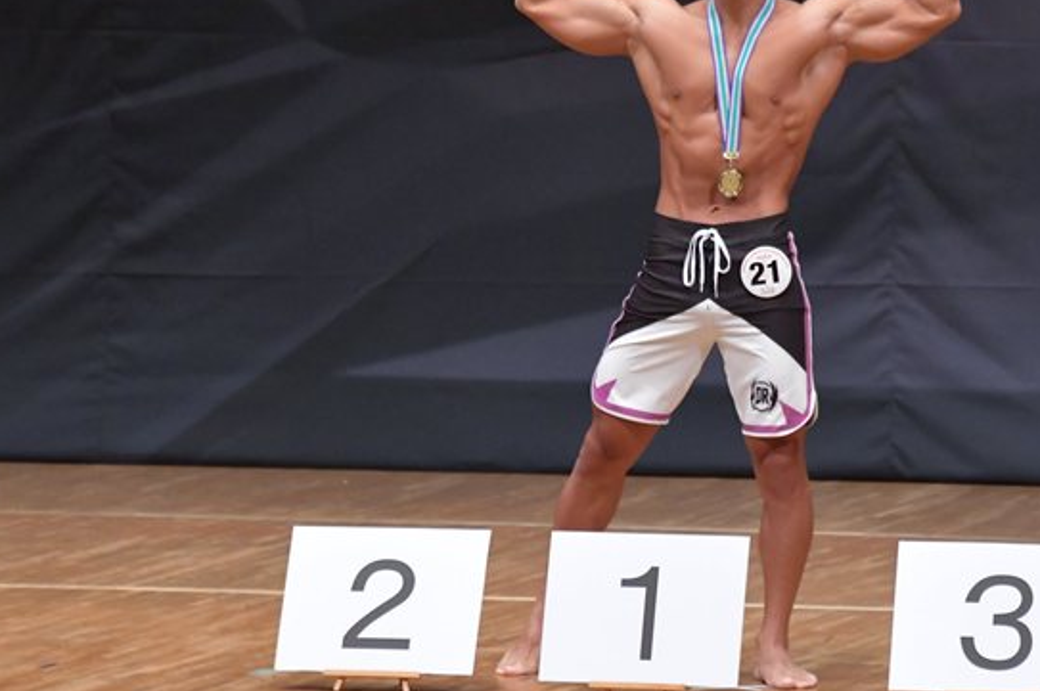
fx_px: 11747
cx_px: 537
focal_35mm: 407
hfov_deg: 5.1
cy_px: 255
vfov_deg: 3.4
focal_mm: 190
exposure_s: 1/400
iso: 6400
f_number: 5.6
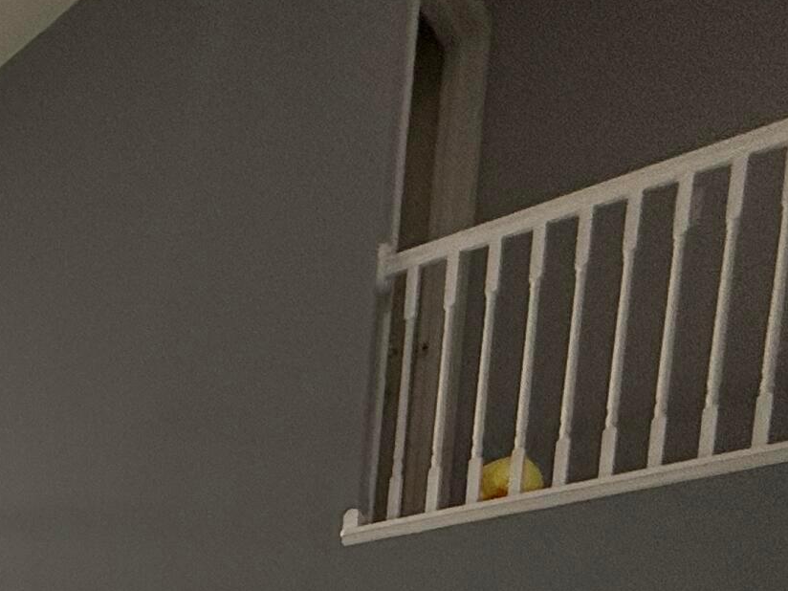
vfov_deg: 21.0
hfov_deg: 26.5
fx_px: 1161
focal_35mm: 51
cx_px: -408
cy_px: 1019
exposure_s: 1/120
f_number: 2.2
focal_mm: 2.22
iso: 125
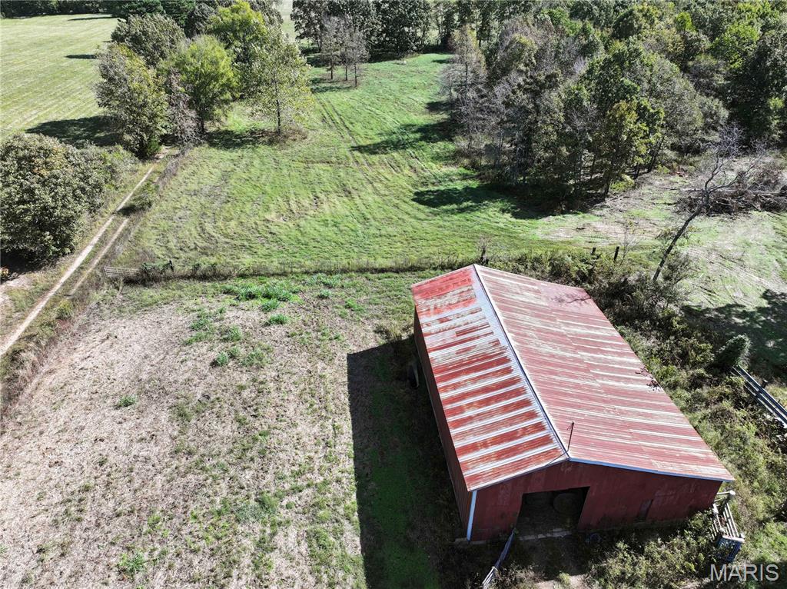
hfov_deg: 71.6
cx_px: 394
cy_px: 294
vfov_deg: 56.7
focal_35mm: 24
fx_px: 545
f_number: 2.8
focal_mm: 12.29
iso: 100
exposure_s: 1/800
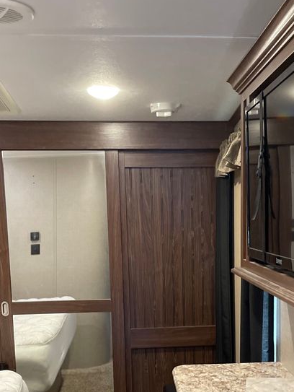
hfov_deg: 29.6
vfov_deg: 38.0
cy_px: 292
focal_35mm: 49
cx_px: 184
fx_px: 554
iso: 500
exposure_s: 1/60
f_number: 1.6
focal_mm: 5.1
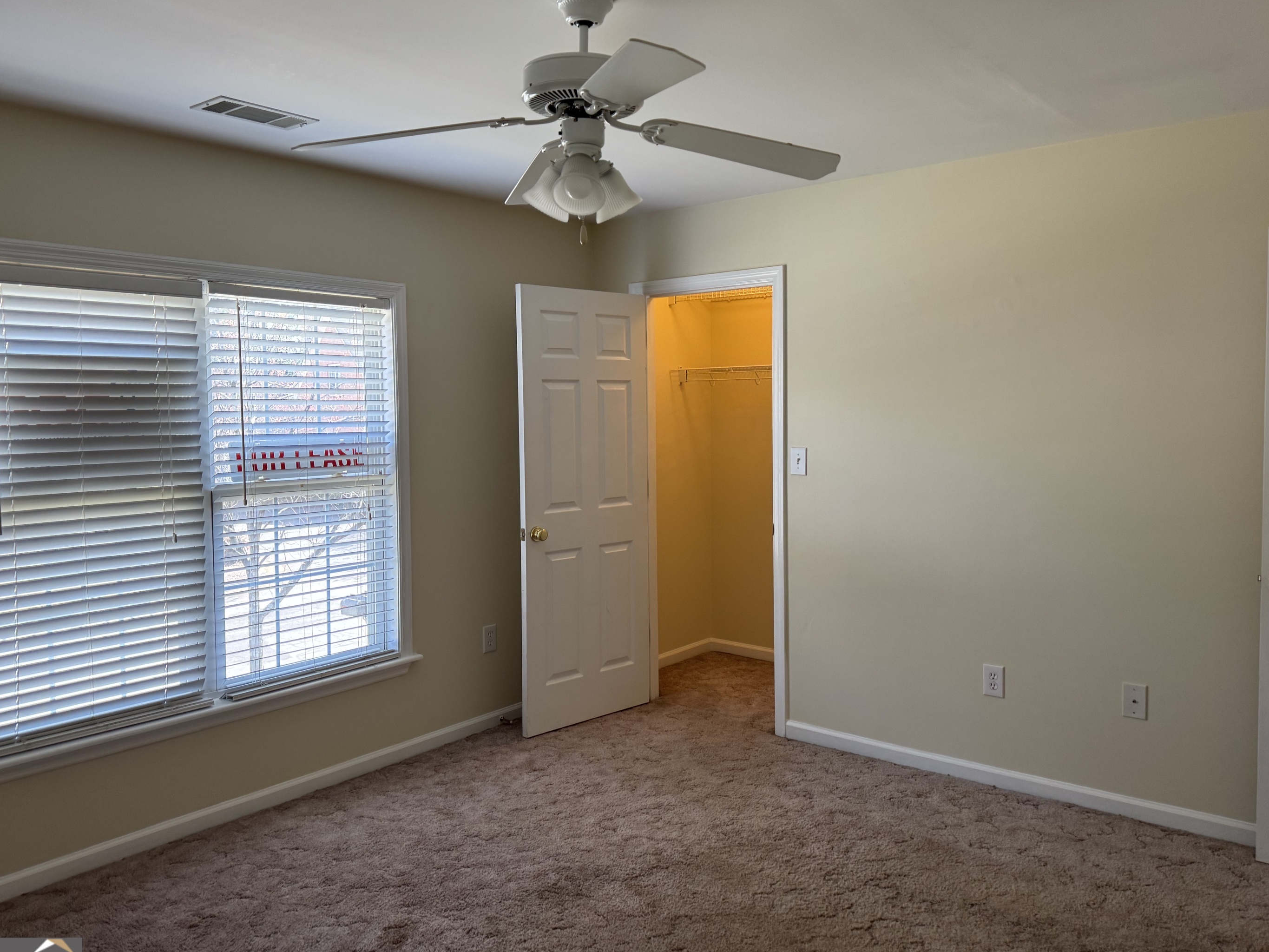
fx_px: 990
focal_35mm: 27
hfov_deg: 65.3
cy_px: 456
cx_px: 636
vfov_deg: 51.3
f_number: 1.78
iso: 160
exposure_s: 1/120
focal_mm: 6.76
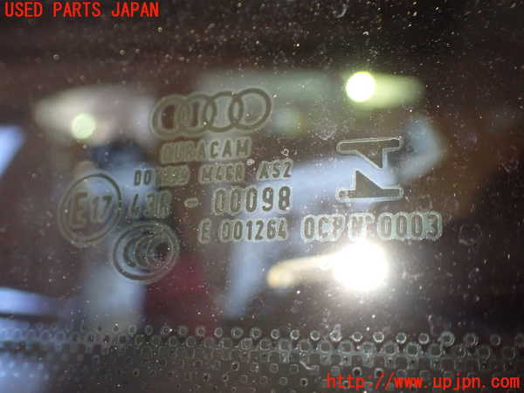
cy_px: 196
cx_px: 262
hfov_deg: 49.0
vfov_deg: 37.7
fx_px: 575
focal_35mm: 38
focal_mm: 6.83
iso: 1000
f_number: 2.7
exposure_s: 1/40
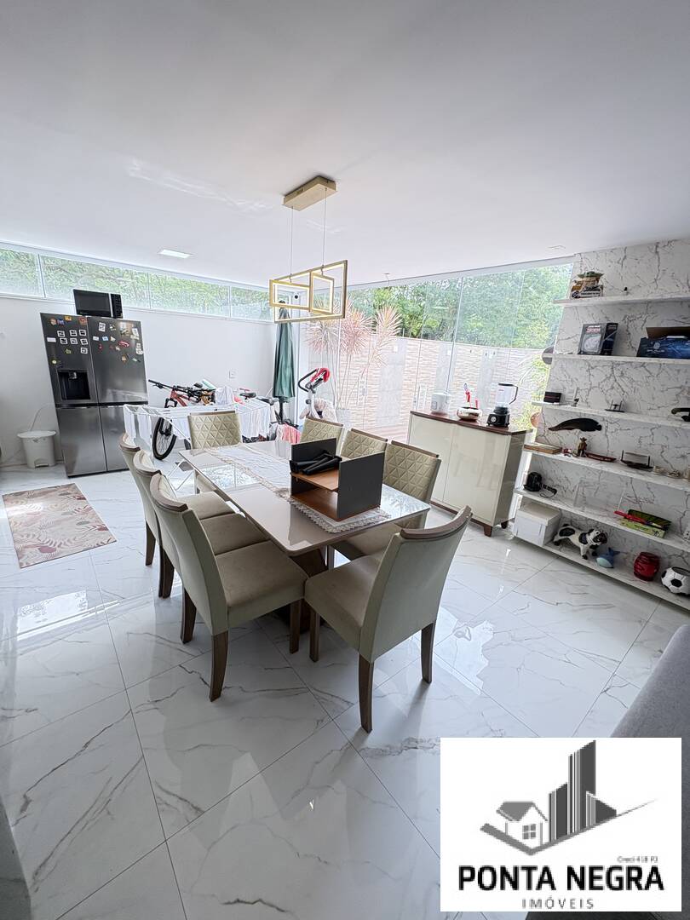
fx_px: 372
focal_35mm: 14
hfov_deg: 85.7
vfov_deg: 102.1
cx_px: 345
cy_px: 460
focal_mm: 2.22
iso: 125
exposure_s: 1/131
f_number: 2.2
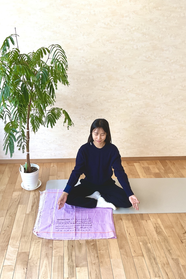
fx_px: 264
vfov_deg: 55.7
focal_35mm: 34
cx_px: 92
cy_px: 153
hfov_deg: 38.9
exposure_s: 1/60
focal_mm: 3
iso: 80
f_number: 1.8
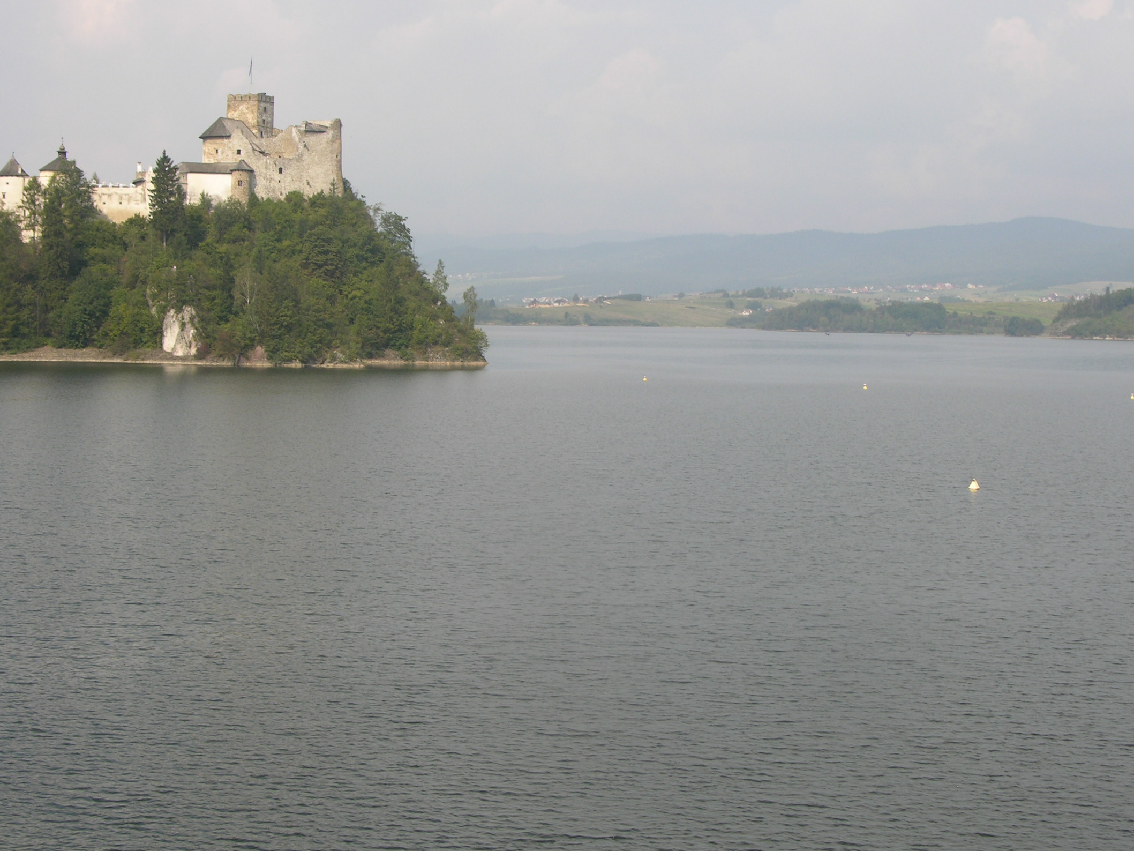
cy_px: 401
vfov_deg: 20.7
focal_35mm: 71
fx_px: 2326
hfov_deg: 27.4
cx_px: 637
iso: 50
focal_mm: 14.7
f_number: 5.6
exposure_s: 1/254
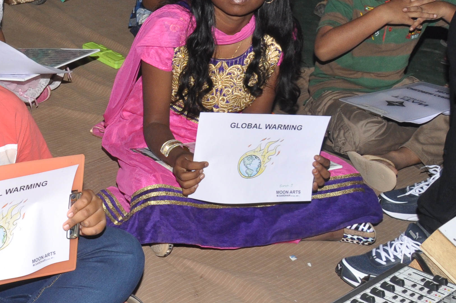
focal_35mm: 71
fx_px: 898
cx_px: -134
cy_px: 180
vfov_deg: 19.1
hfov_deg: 24.8
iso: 400
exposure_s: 1/125
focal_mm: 18
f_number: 10
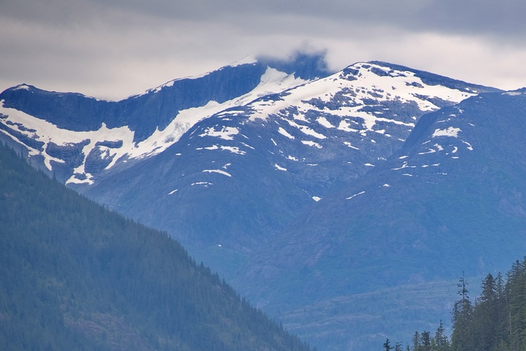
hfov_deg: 3.6
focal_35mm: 569
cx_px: 440
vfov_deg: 2.4
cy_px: 282
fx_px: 8313
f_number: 5.6
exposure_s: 1/640
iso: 320
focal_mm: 300
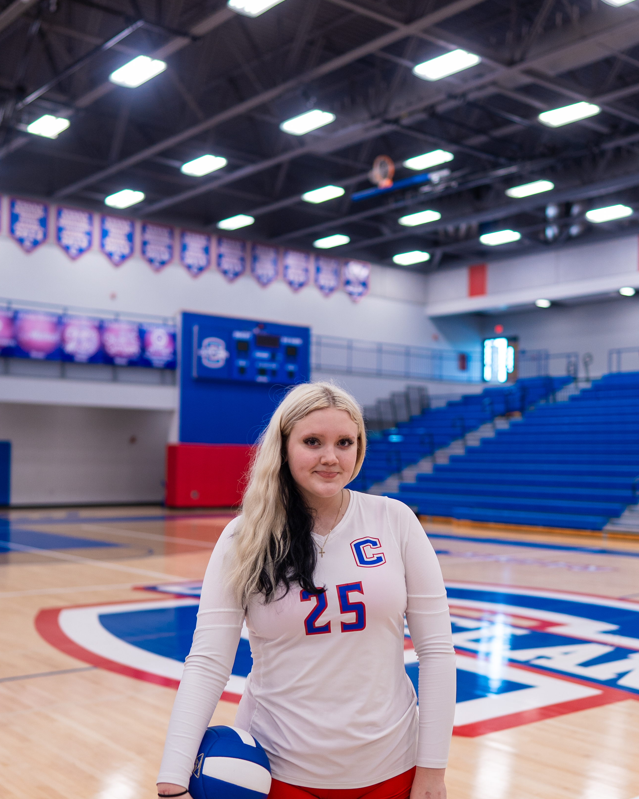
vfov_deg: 44.7
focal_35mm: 41
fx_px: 969
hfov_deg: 36.5
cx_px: 316
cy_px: 452
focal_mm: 24
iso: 200
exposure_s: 1/250
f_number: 1.4
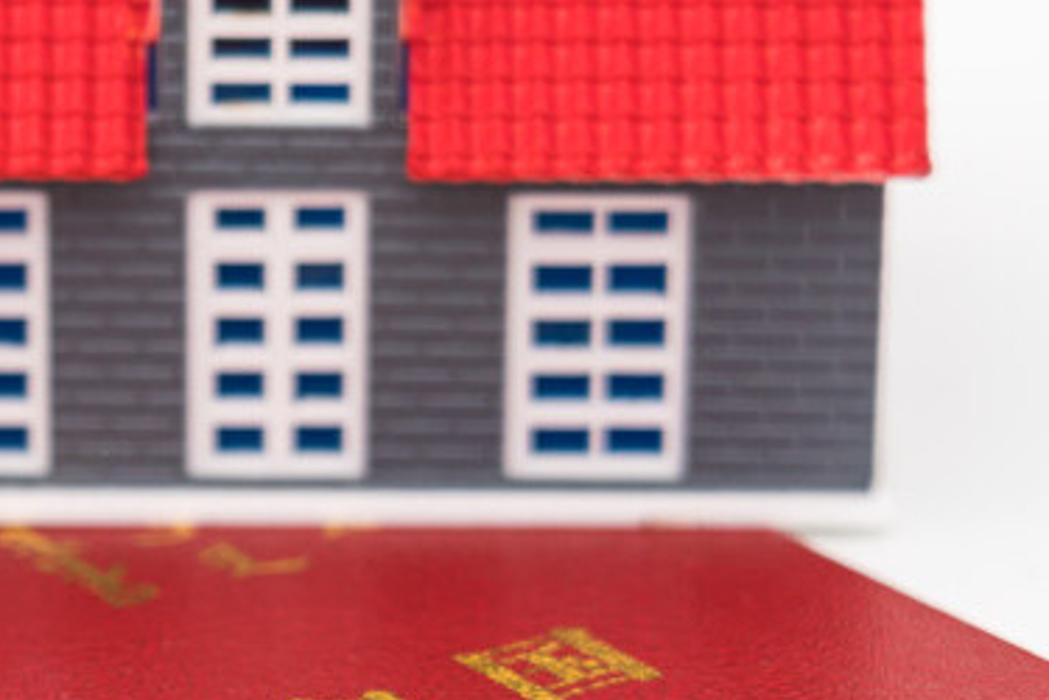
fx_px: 9790
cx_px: -316
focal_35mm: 336
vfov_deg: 4.1
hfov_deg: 6.1
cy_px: 241
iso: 100
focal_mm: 105
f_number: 4
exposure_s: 1/160
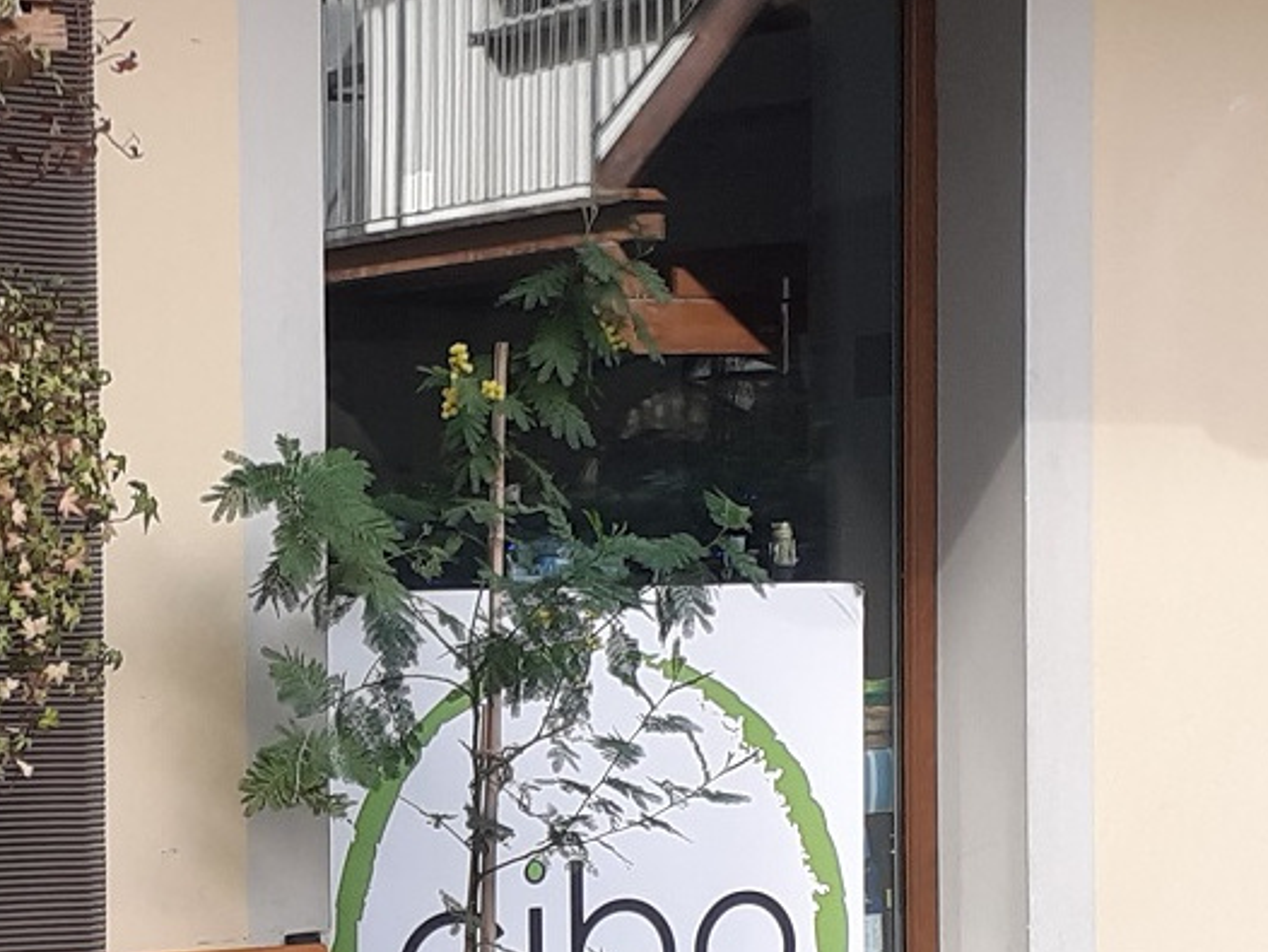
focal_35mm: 98
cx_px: 227
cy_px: 647
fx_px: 3591
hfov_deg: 19.8
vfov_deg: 15.1
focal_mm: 3.6
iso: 40
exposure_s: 1/134
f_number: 1.9
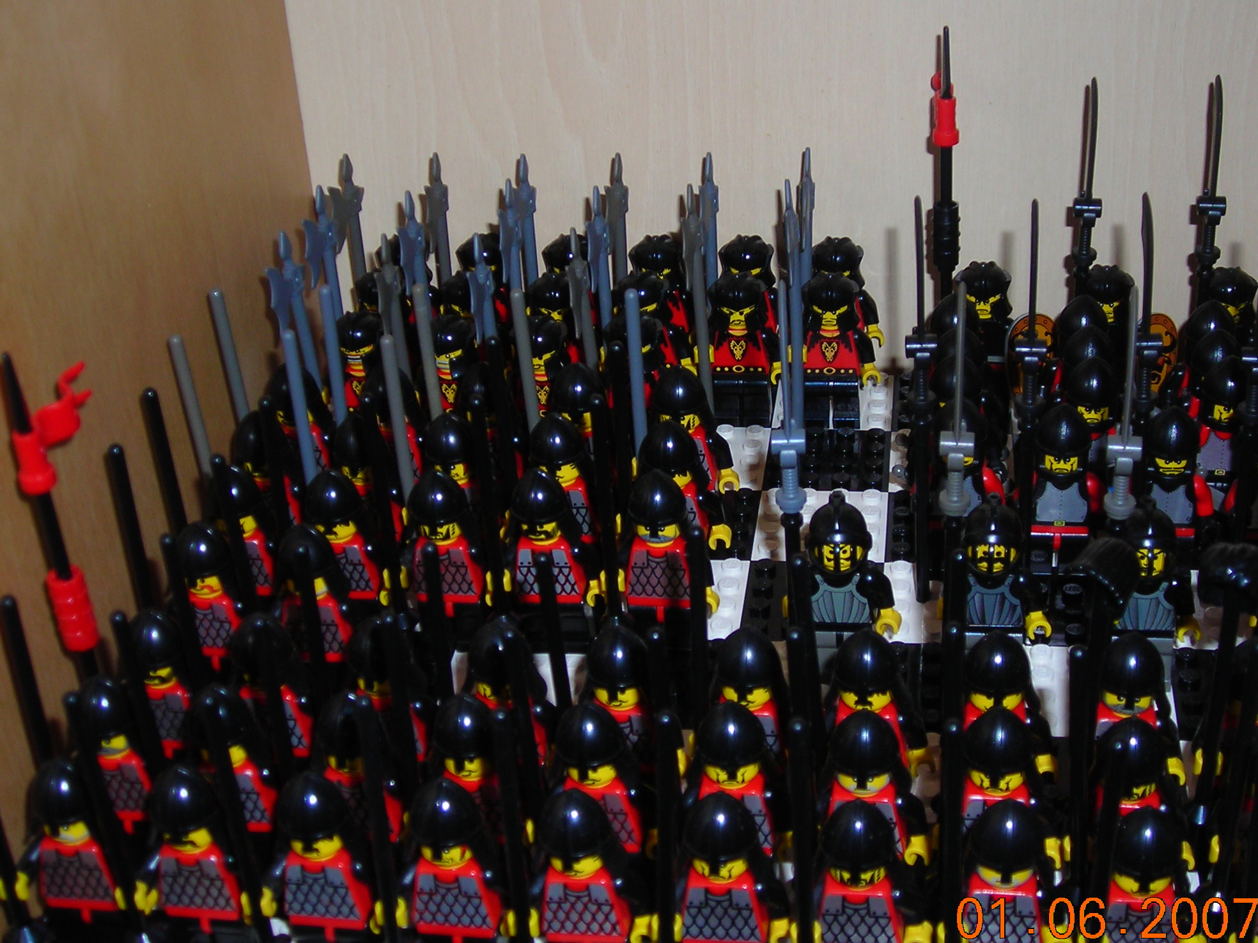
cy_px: 427
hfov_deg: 35.5
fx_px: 1962
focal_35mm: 54
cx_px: 717
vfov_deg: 27.0
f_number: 3.3
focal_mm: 6.8
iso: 50
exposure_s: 1/60.1
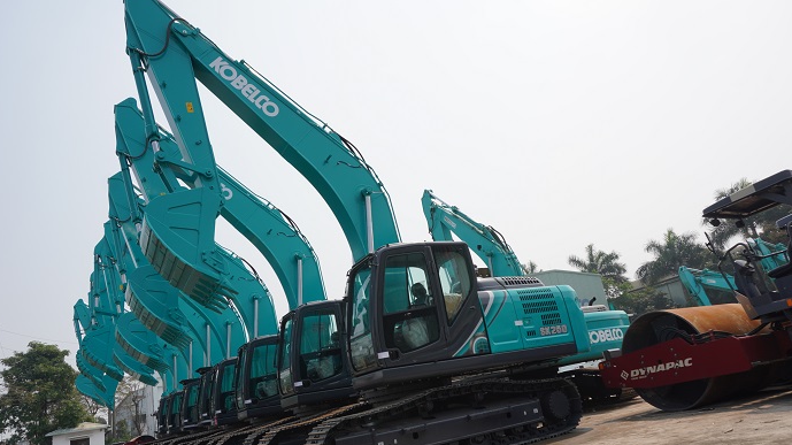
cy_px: 245
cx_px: 394
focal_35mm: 26
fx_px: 546
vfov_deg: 44.3
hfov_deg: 71.9
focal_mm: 16
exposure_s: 1/400
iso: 100
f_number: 8
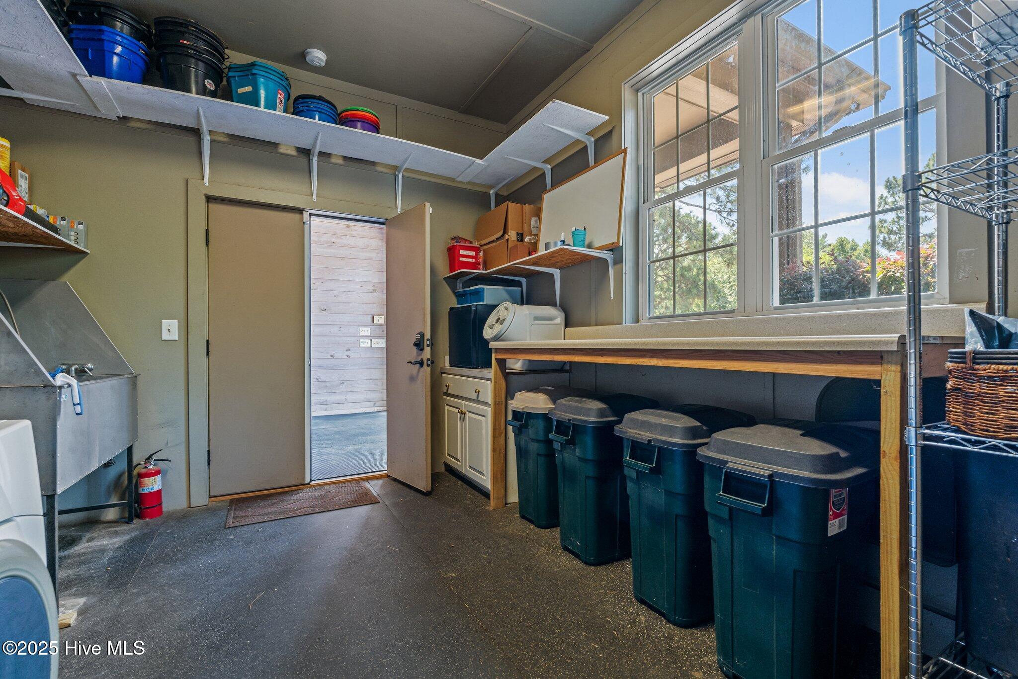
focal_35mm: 16
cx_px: 509
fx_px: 452
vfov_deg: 73.8
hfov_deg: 96.7
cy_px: 340
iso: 400
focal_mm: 16
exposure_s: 1
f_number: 8
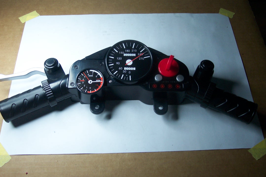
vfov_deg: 35.1
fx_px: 281
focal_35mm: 38
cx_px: 133
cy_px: 88
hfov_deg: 50.7
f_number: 2.8
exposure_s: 1/30
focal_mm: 8
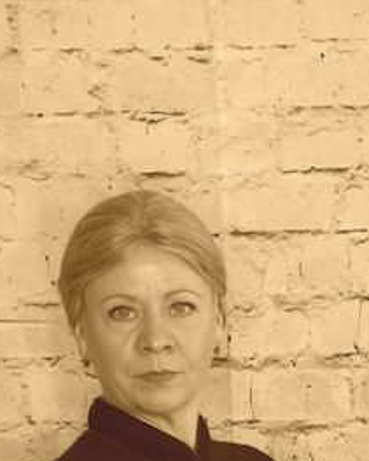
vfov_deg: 15.9
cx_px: 183
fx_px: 1638
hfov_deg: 12.9
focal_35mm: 120
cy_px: 391
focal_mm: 45
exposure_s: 1/100
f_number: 5
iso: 1250
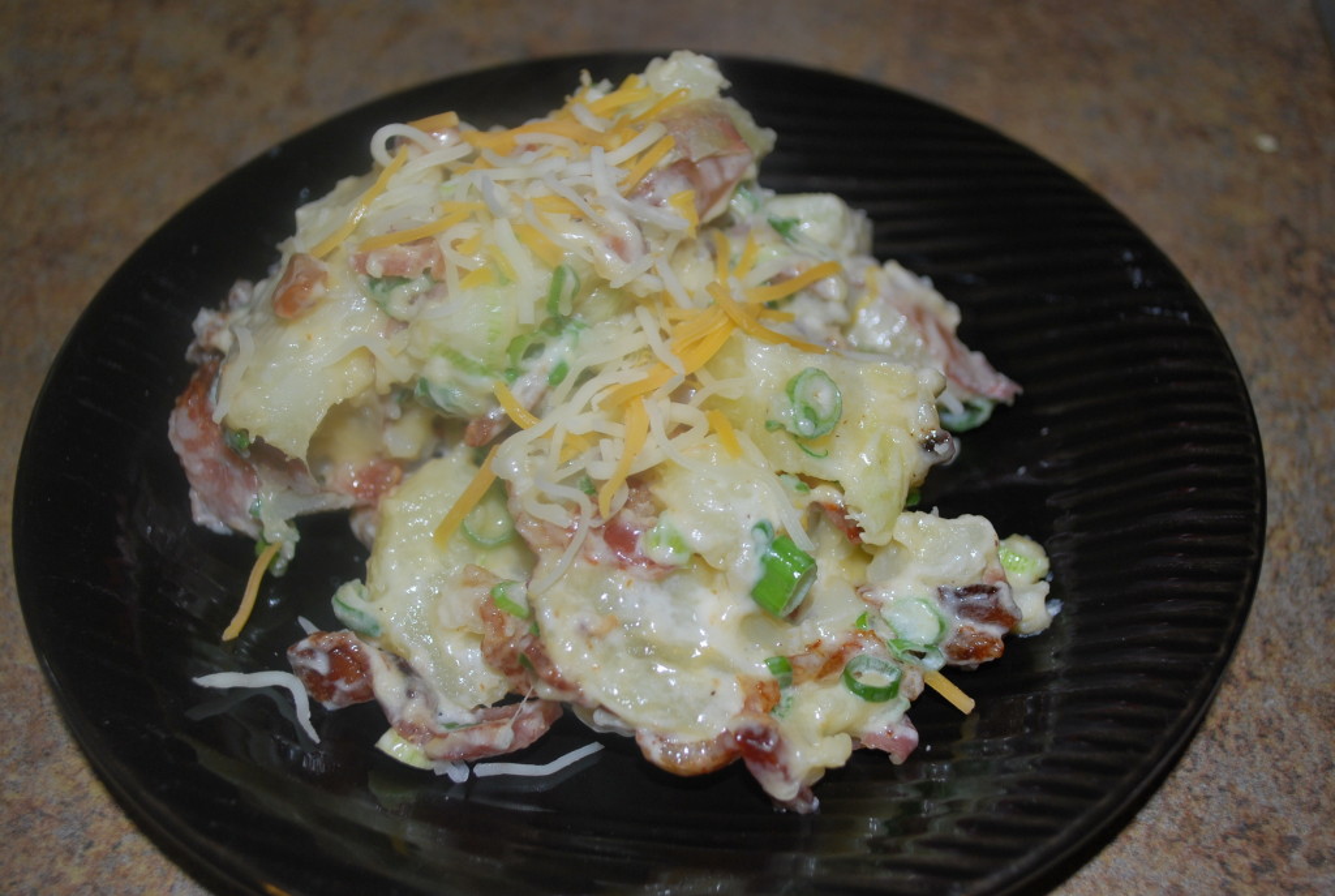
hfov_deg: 43.5
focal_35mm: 45
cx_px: 668
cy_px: 448
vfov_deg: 30.0
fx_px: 1672
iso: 200
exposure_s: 1/60
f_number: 4.8
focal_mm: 30
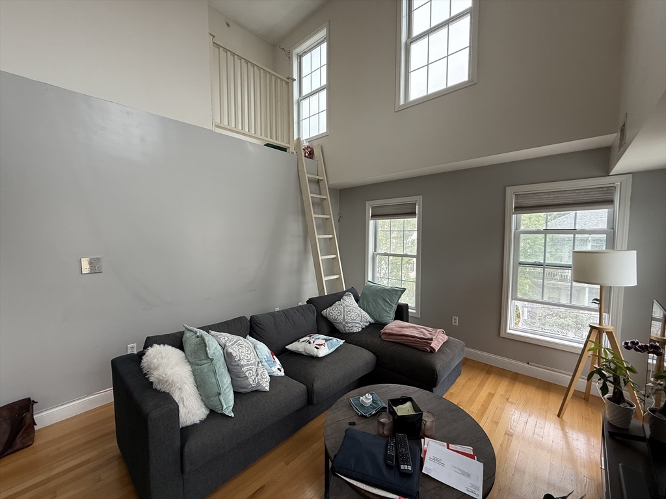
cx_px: 333
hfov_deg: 102.1
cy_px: 250
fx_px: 269
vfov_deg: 85.7
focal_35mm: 14
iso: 125
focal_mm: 2.22
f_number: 2.2
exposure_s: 1/99
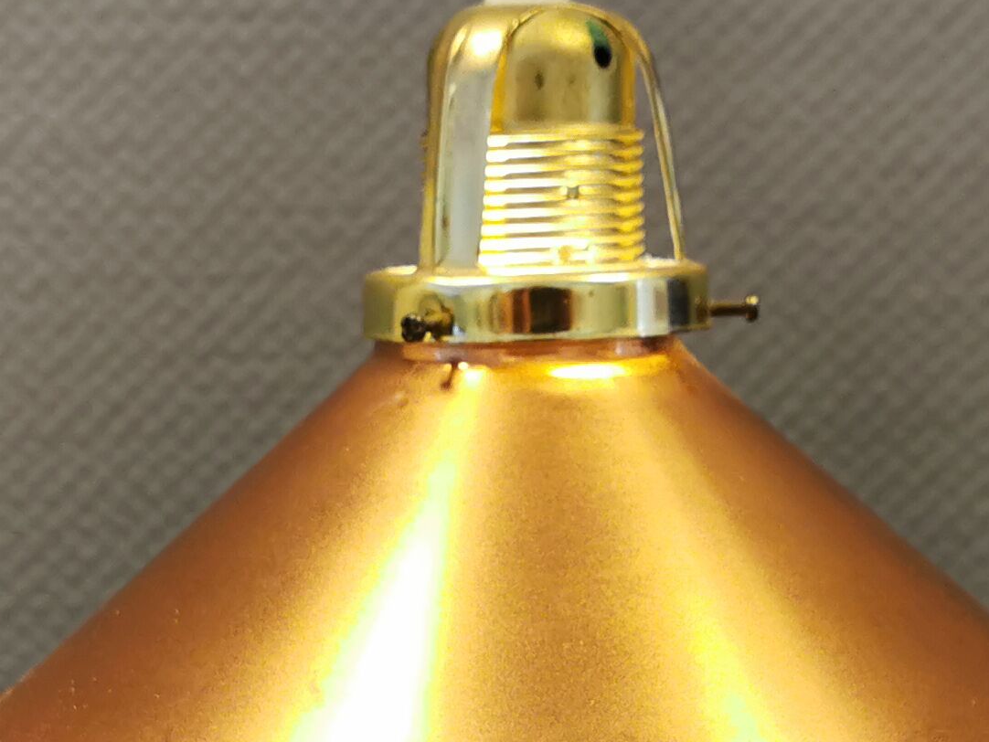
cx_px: 541
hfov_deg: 21.5
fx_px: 2601
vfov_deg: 16.0
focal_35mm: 91
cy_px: 691
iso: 125
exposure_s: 1/60
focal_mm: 5.56
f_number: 1.6
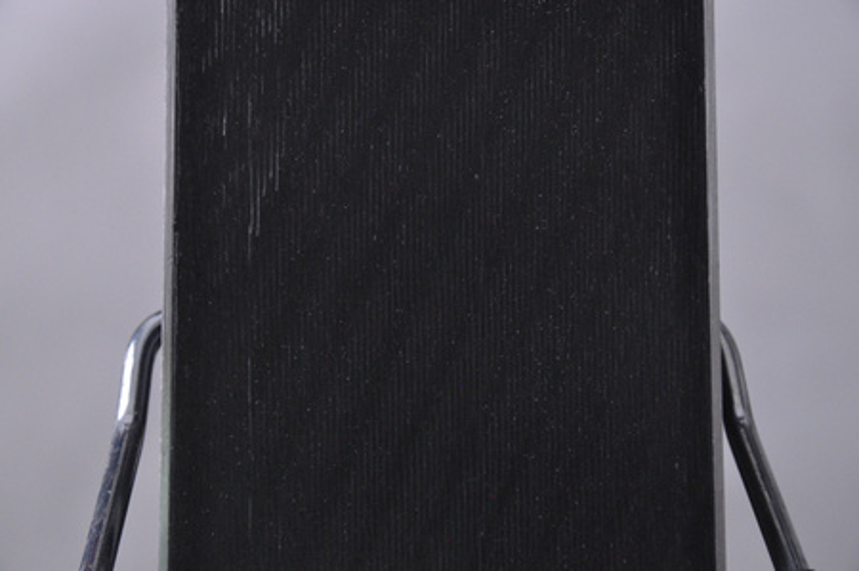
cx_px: 430
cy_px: 286
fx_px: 3754
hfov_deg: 13.1
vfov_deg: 8.7
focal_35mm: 158
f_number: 9.5
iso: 3200
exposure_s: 1/125
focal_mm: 105
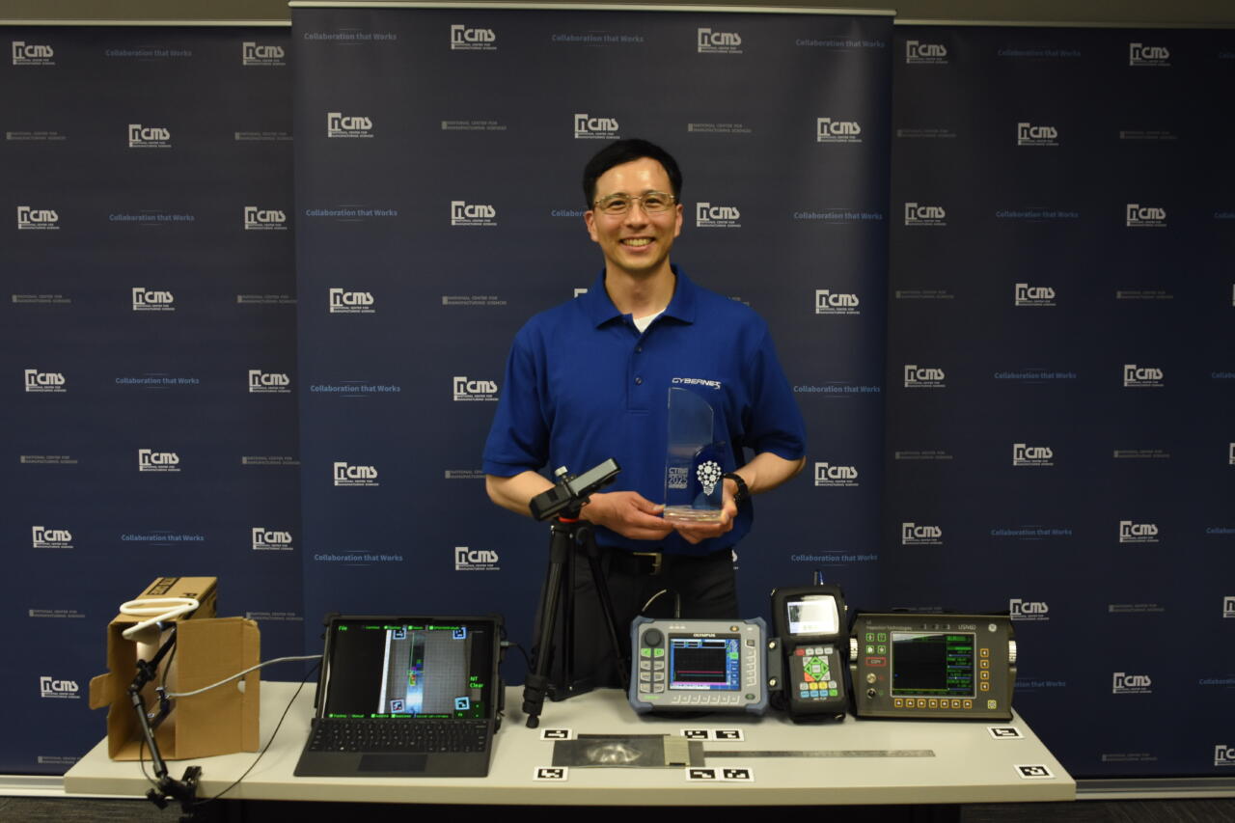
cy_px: 412
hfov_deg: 53.1
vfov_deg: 36.9
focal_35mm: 36
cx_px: 618
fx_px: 1235
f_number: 5.6
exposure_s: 1/125
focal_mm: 24
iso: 1250
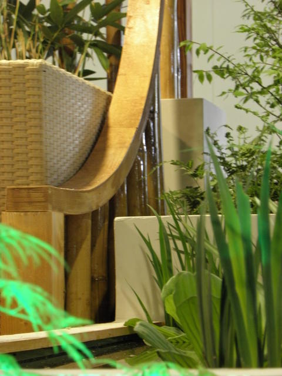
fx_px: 1923
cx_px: 141
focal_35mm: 177
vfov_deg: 11.2
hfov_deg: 8.4
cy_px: 188
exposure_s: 1/10
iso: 320
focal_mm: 31.67
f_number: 4.5
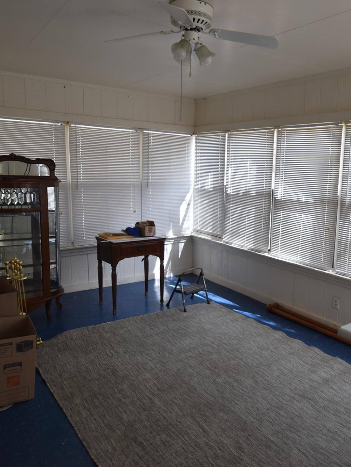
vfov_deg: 62.1
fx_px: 389
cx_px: 254
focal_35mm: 29
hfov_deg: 47.2
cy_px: 229
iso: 400
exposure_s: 1/100
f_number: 5
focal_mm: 13
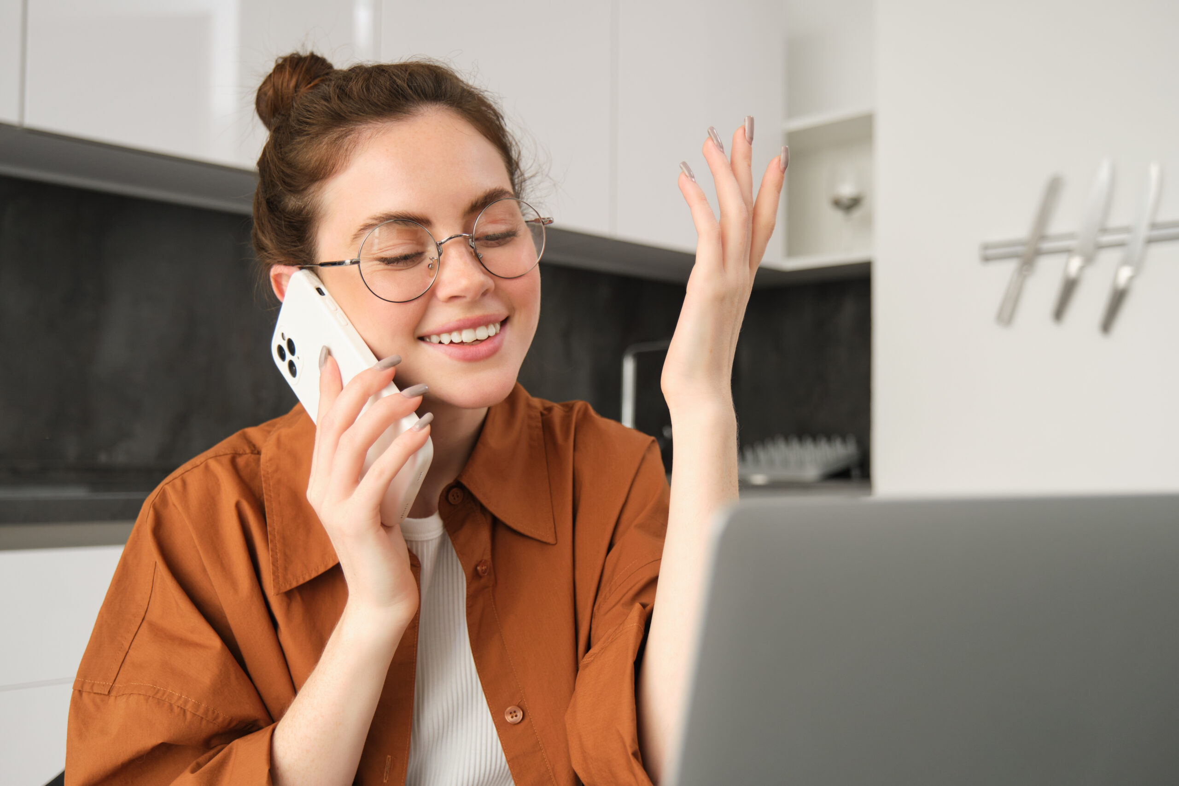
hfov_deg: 54.4
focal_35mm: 35
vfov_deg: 37.9
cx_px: 590
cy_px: 393
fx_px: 1146
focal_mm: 23.4
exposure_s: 1/125
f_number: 2.8
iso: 320
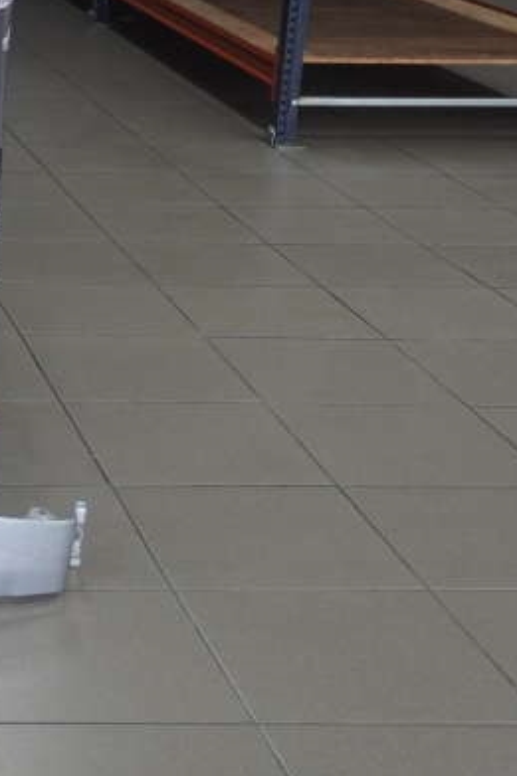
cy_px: 272
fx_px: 1906
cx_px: -366
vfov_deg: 22.9
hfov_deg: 14.0
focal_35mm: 88
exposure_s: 1/160
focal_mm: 21
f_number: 4
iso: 1250
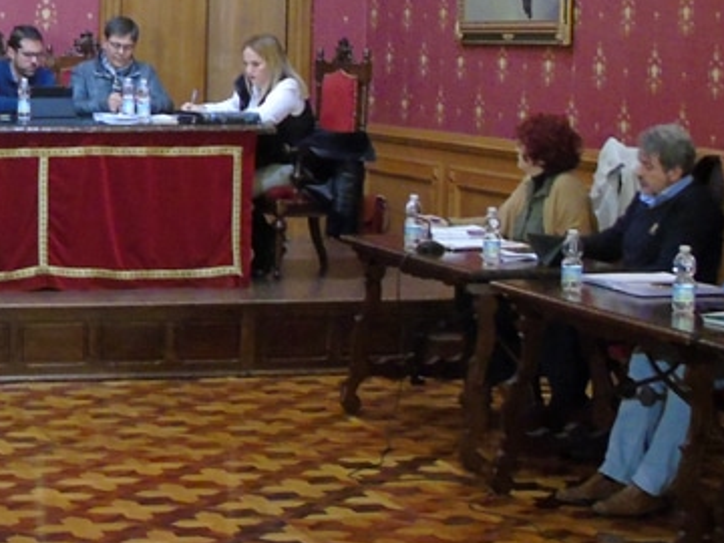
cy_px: 198
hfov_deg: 19.8
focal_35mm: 96
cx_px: -7
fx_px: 2008
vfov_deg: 15.4
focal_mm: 5.2
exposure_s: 1/25
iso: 400
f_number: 3.6
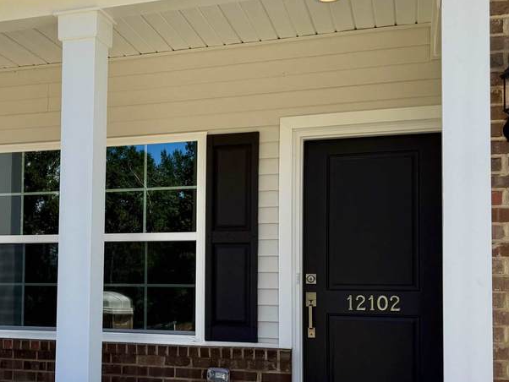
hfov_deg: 36.5
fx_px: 750
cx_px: 120
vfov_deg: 28.4
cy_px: 254
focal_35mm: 51
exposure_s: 1/3096
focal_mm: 6.76
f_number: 1.78
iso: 80
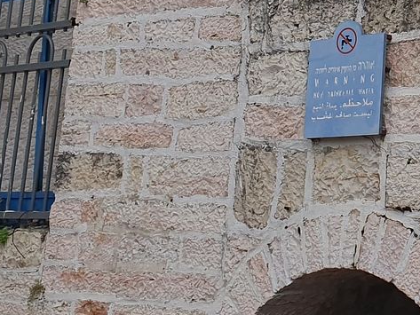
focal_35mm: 88
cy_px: -104
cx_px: 575
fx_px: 1068
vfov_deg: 15.9
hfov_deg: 20.0
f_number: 2.4
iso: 50
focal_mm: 4.32
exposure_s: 1/2376
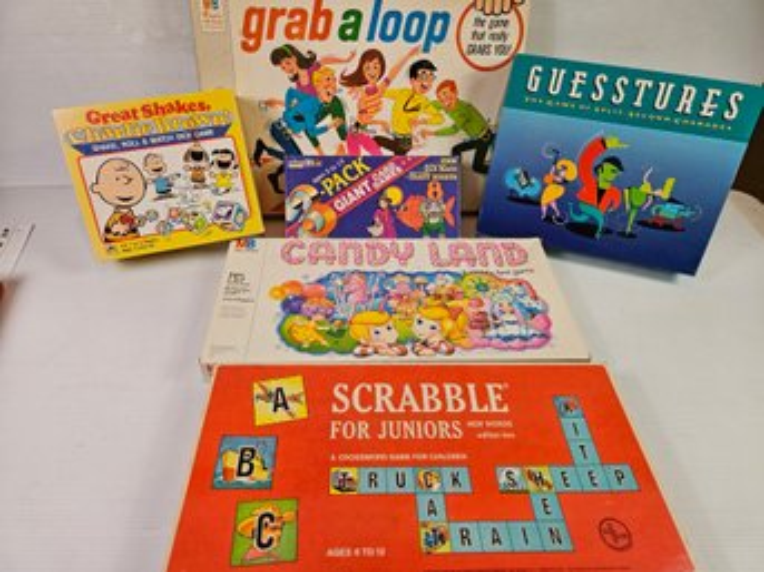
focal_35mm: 23
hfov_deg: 73.9
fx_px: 507
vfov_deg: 58.8
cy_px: 286
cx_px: 382
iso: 100
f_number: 1.8
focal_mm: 5.4
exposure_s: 1/120
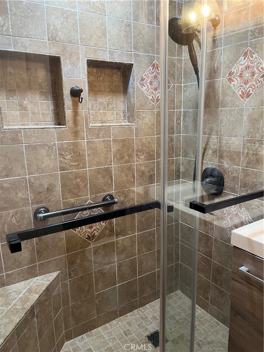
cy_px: 176
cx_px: 132
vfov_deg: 67.3
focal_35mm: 26
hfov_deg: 53.1
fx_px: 264
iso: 200
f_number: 1.6
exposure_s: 1/60
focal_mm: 5.1
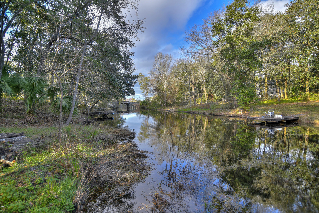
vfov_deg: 73.7
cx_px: 160
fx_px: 142
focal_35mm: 16
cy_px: 106
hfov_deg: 96.7
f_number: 4
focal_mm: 16
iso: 64
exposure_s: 1/60
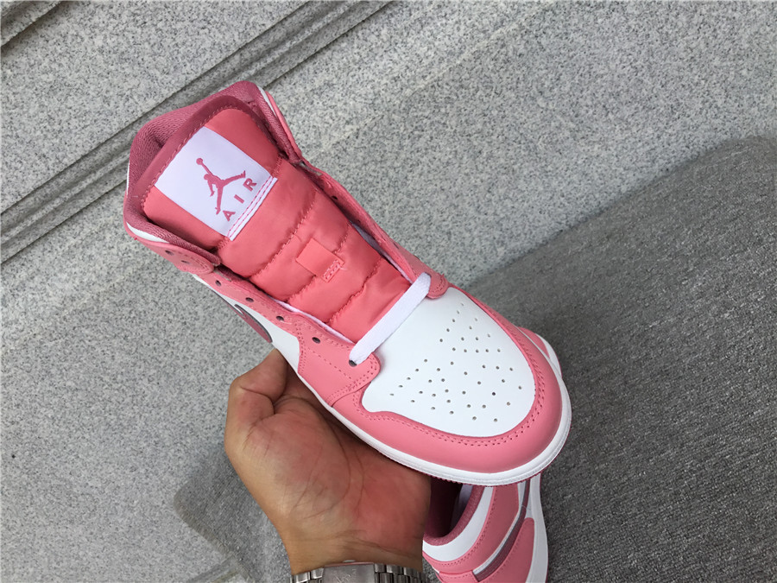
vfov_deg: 45.4
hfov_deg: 58.4
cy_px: 292
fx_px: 696
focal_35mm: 31
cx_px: 388
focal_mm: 3.3
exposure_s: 1/413
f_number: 2.4
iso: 25
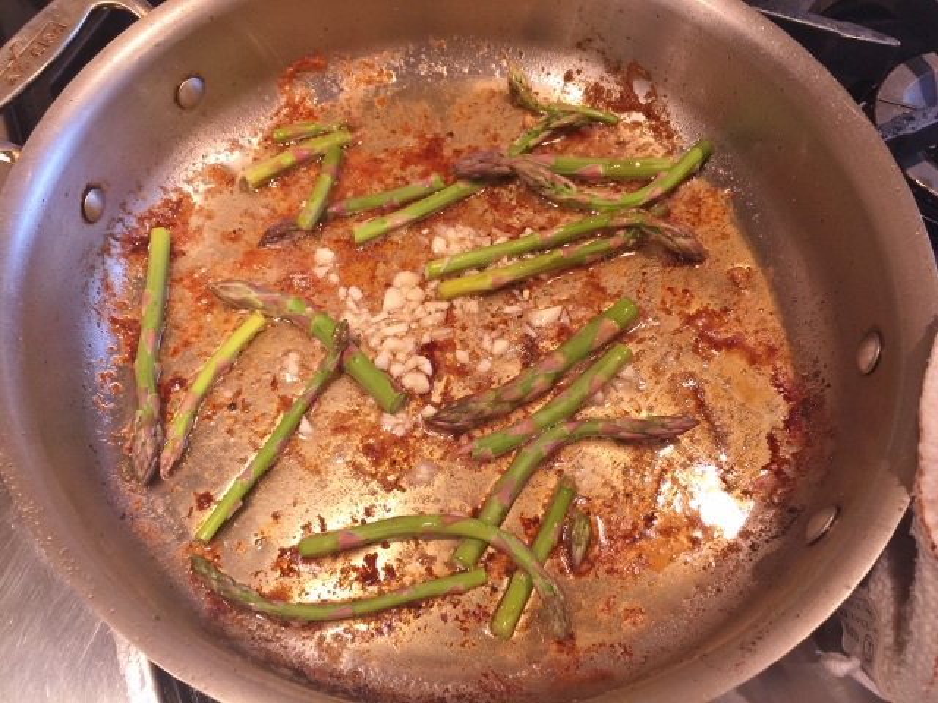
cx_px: 469
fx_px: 786
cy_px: 352
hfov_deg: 61.7
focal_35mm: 29
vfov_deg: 48.2
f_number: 2.2
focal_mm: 4.15
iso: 40
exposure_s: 1/15
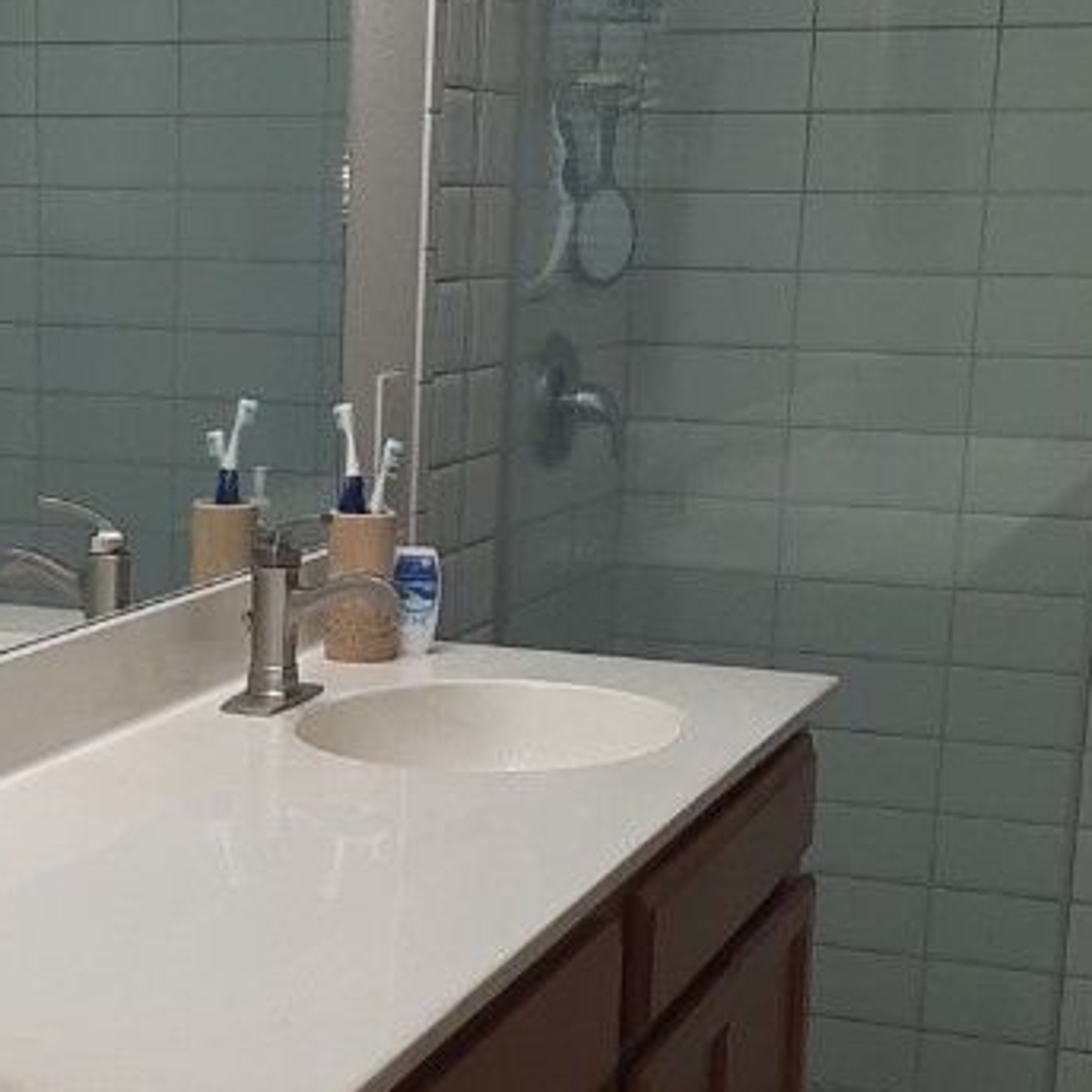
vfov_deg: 24.2
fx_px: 2534
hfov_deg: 23.8
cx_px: 165
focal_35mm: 71
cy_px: 743
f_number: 1.9
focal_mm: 2.91
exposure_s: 1/60
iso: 40
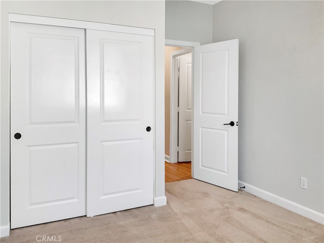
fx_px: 271
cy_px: 122
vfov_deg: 48.2
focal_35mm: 29
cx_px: 162
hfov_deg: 61.7
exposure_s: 1/120
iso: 50
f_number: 1.8
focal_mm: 3
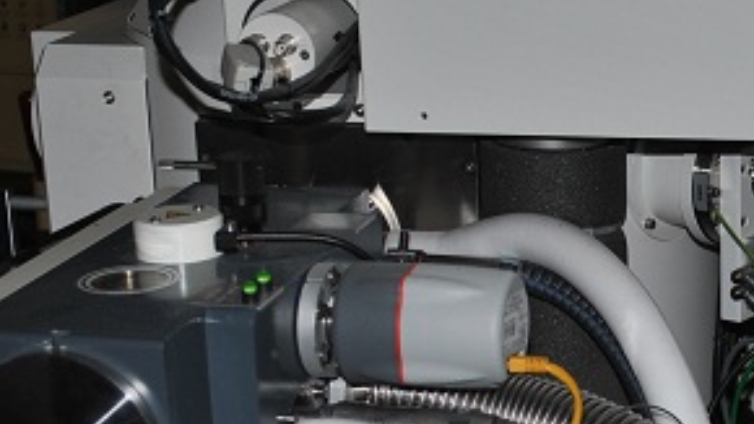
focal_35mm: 107
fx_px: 2139
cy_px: 360
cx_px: 646
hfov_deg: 19.7
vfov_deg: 11.3
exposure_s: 1/125
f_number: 5
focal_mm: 34
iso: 100
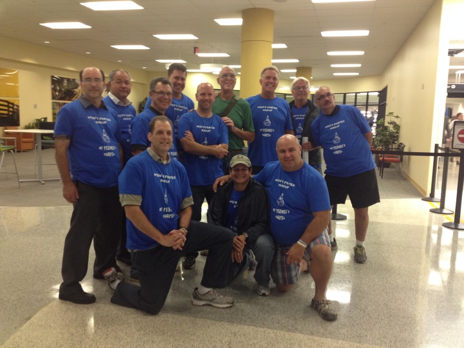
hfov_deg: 52.6
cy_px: 174
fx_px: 469
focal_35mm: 35
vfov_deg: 40.7
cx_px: 232
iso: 160
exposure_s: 1/20
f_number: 2.4
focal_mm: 4.28
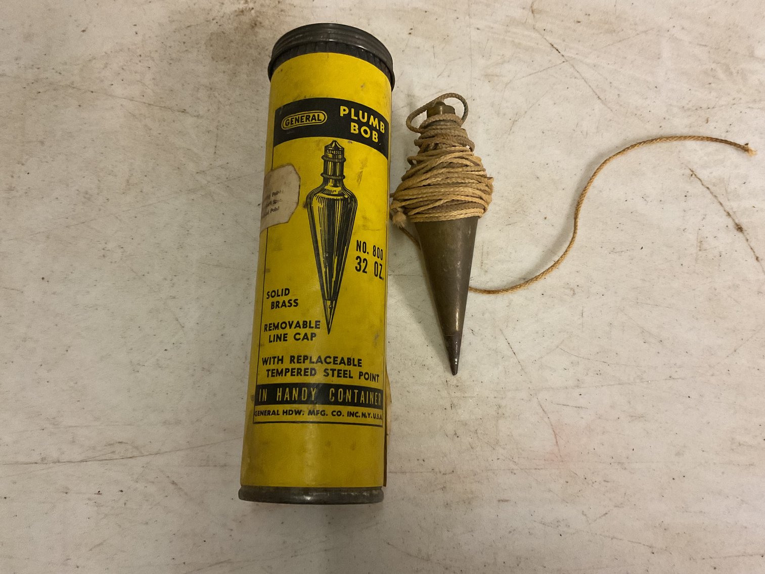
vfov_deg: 48.2
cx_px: 382
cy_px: 287
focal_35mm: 29
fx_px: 641
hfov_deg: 61.7
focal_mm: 3
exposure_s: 1/60
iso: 250
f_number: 1.8
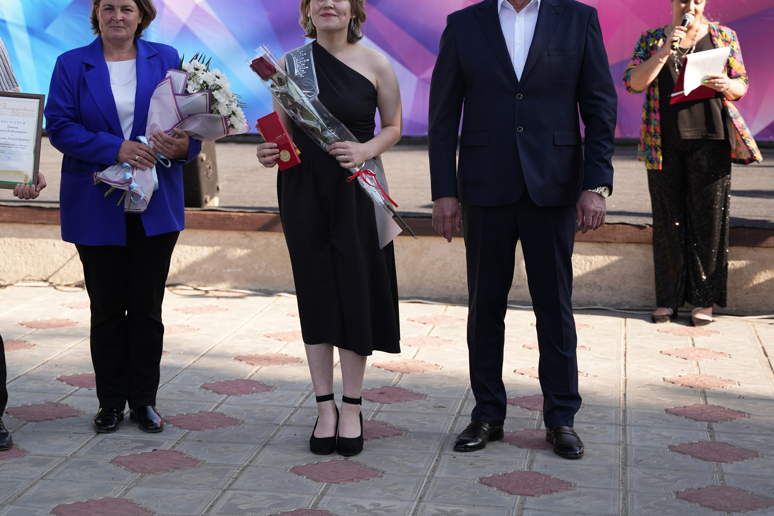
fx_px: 1705
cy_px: 181
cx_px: 281
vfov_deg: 17.2
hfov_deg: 25.5
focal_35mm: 79
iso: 160
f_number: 2.8
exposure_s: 1/400
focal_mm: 55.9
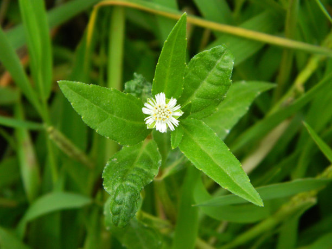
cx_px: 166
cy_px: 124
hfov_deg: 19.1
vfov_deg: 14.4
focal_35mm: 103
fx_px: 988
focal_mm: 18.6
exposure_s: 1/60
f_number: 4.5
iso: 220
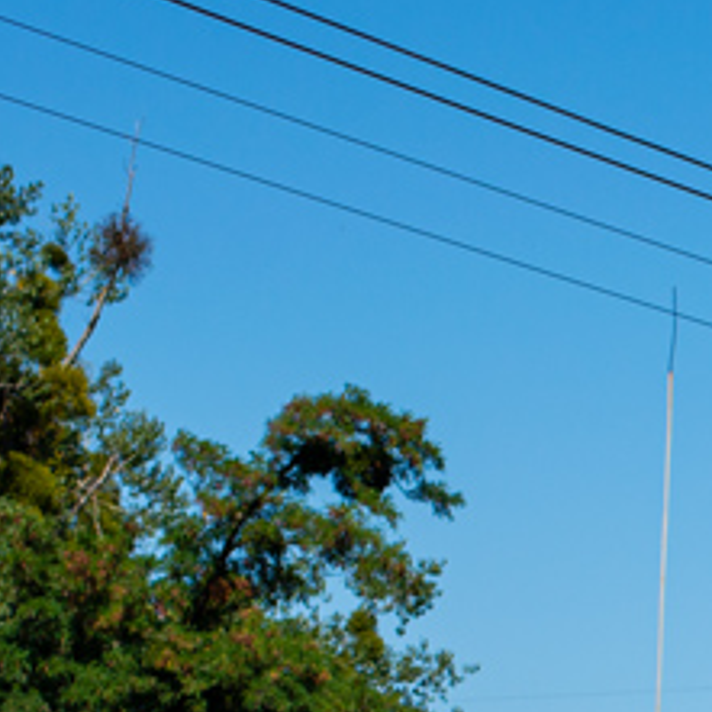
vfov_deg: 7.4
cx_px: 1534
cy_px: 1248
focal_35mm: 231
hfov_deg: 7.2
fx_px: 5376
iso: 100
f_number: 4.5
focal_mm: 50
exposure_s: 1/1250
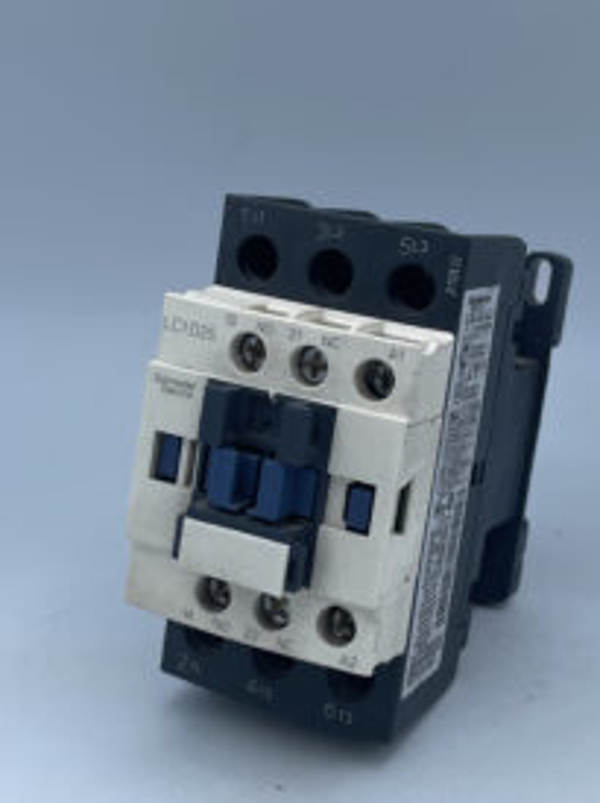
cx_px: 345
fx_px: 880
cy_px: 492
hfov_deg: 37.6
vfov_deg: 48.6
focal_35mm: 38
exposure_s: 1/1642
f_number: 1.6
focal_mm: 4.2
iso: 32
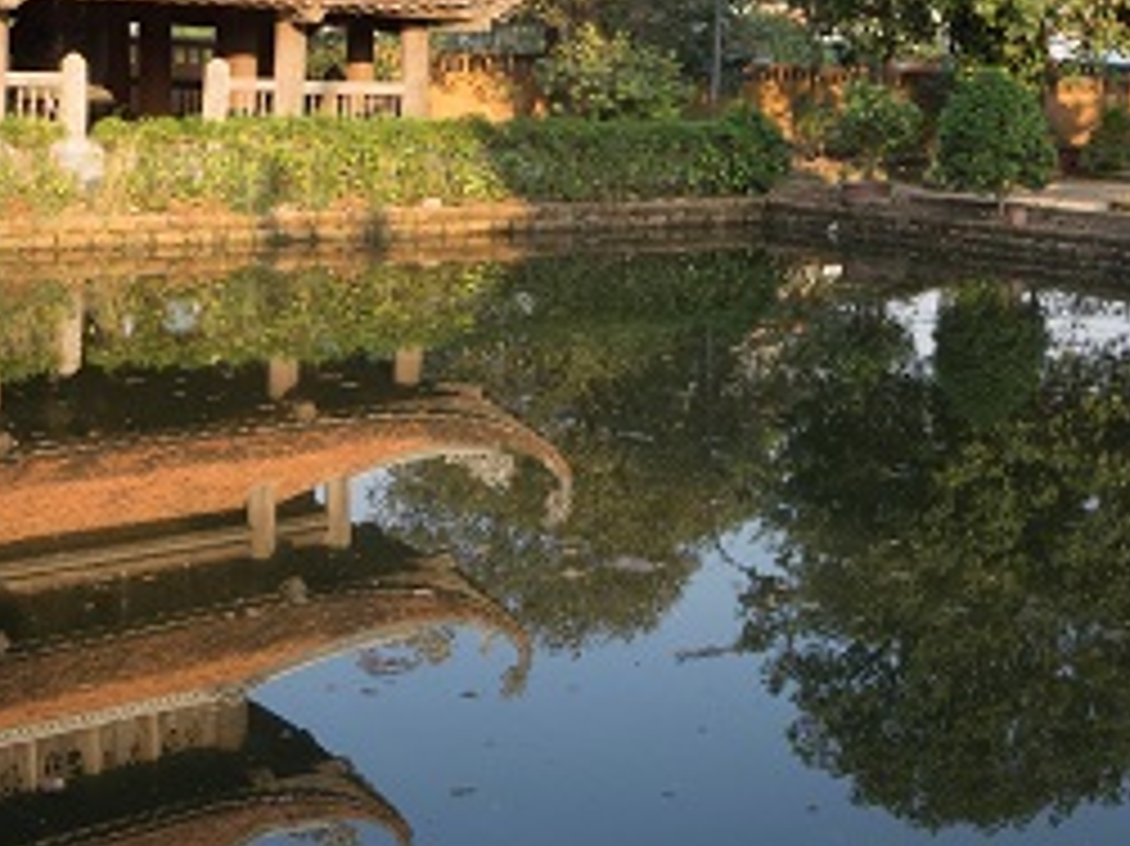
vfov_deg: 28.6
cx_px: 1094
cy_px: 101
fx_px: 1599
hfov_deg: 35.7
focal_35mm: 49
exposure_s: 1/200
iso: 400
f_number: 8
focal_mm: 16
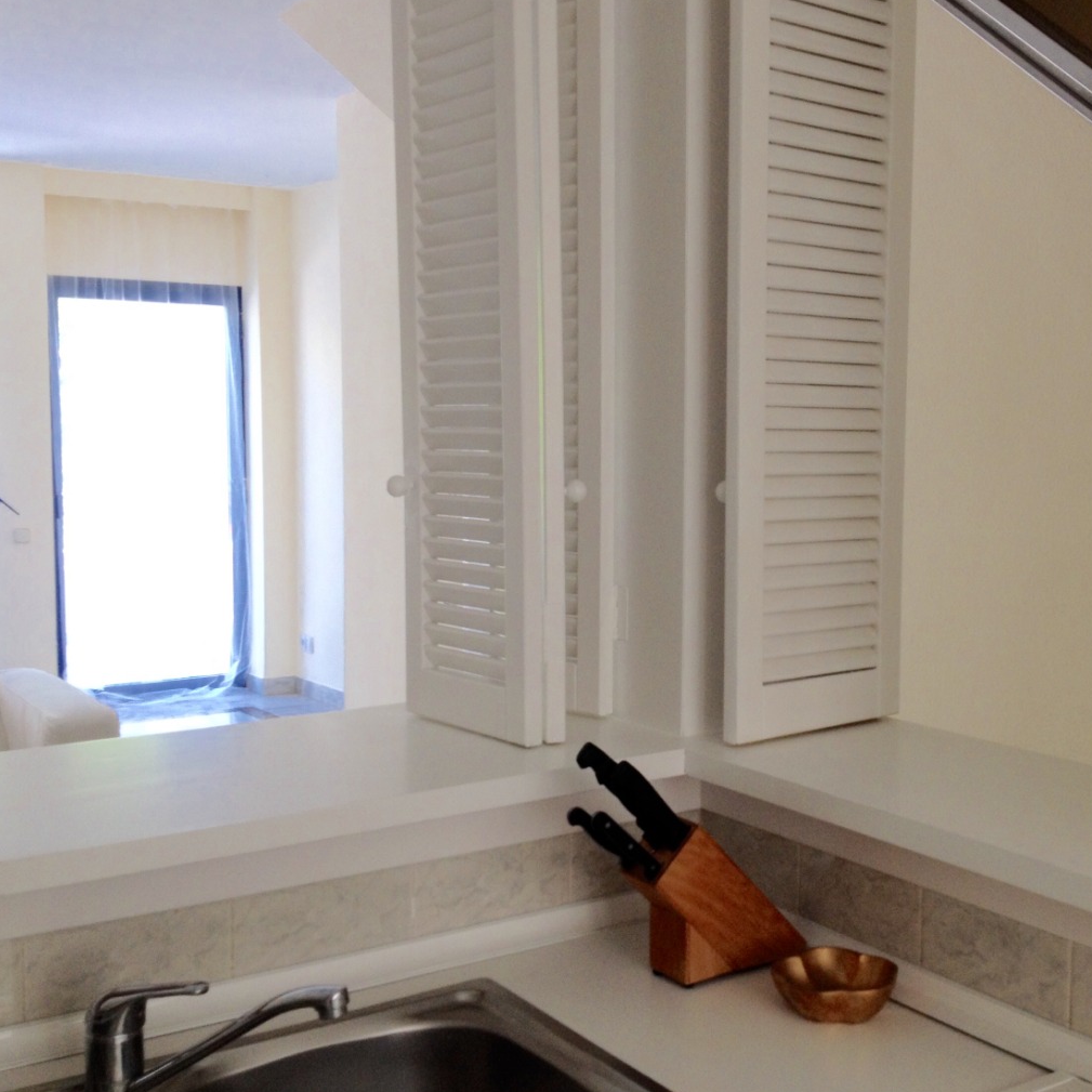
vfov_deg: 36.8
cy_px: 535
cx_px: 723
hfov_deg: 36.4
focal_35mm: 46
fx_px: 1642
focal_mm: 4.28
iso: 64
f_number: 2.4
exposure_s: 1/60
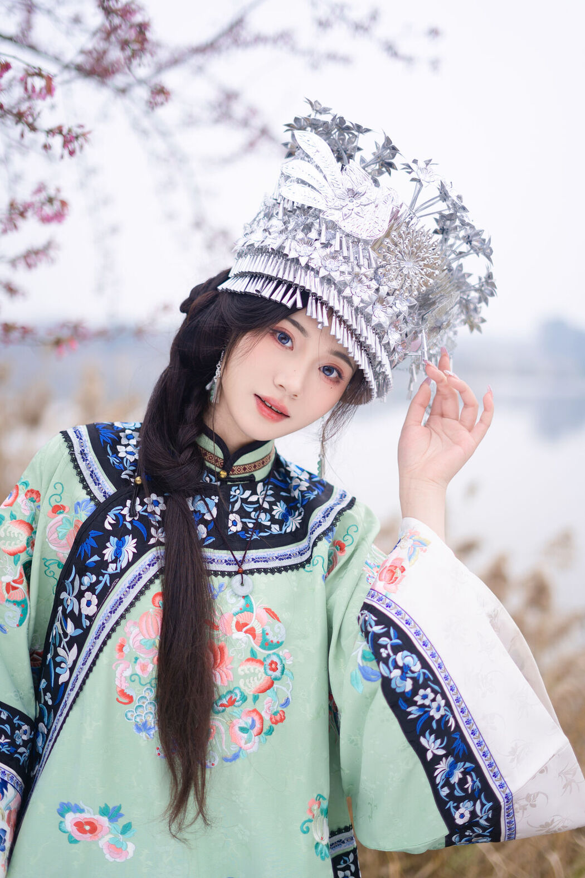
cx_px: 292
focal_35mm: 50
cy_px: 439
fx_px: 1219
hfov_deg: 27.0
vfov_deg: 39.6
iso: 125
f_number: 1.8
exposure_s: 1/500
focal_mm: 50
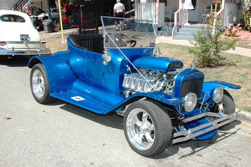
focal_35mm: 36
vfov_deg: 36.8
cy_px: 84
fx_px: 251
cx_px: 126
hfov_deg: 53.2
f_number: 8
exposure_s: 1/400
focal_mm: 24
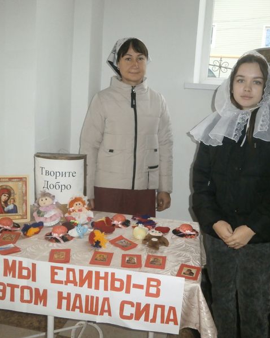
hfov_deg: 43.3
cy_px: 169
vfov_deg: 52.8
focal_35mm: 34
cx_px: 149
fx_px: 339
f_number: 2.8
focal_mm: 4.7
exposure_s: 1/250
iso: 400
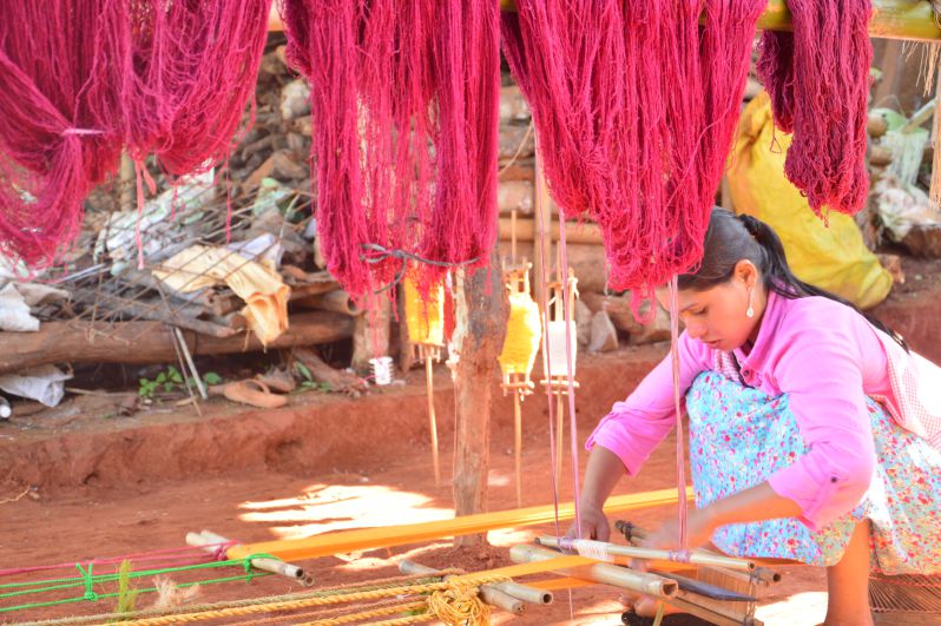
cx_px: 470
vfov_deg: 17.5
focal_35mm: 78
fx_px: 2037
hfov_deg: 26.0
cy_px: 313
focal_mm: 52
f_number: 5
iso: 400
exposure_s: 1/50
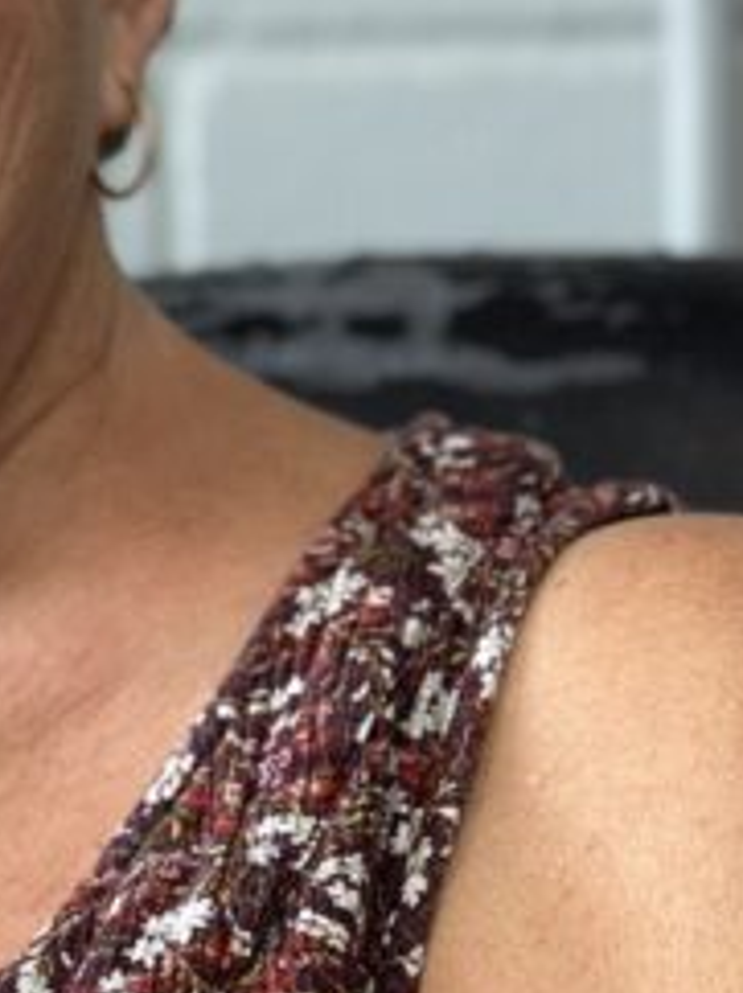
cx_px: -312
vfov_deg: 12.4
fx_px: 4558
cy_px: 451
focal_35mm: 159
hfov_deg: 9.1
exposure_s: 1/60
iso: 125
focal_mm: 6.86
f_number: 1.78
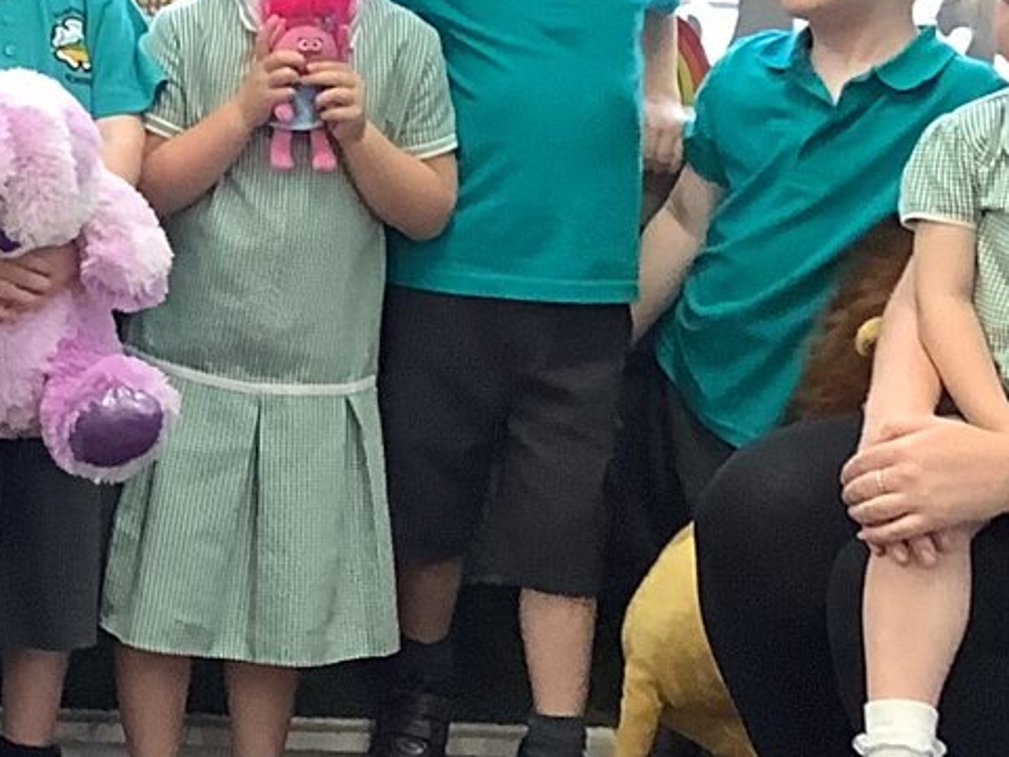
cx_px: -231
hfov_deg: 14.4
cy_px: 239
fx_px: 3849
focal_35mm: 132
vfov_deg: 11.2
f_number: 2.4
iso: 200
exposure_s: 1/50
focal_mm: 3.3
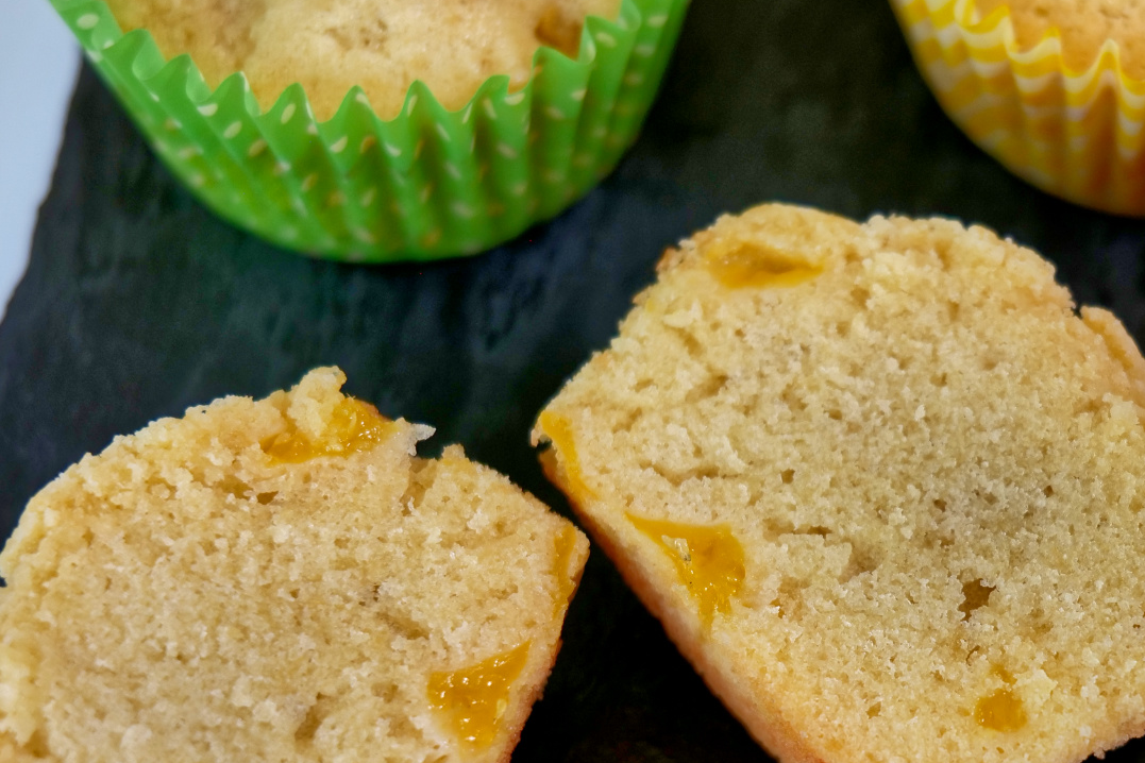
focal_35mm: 107
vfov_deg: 12.8
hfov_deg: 18.9
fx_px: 3403
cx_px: 910
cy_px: 486
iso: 500
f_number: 5.6
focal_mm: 60
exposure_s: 1/80
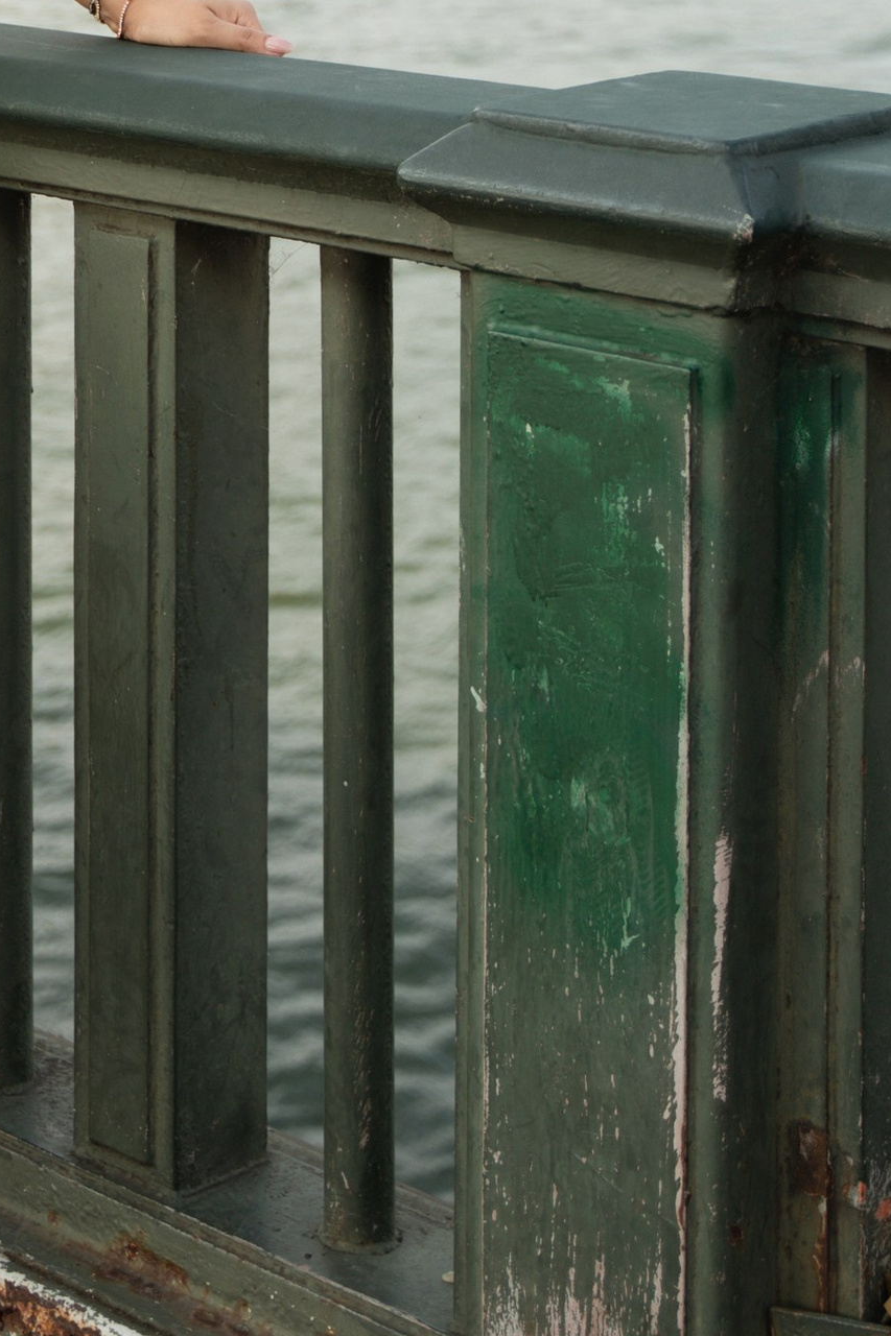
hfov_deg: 13.5
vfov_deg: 19.8
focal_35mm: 96
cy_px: -326
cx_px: -377
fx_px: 3565
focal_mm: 32
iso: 125
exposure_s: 1/640
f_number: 2.8
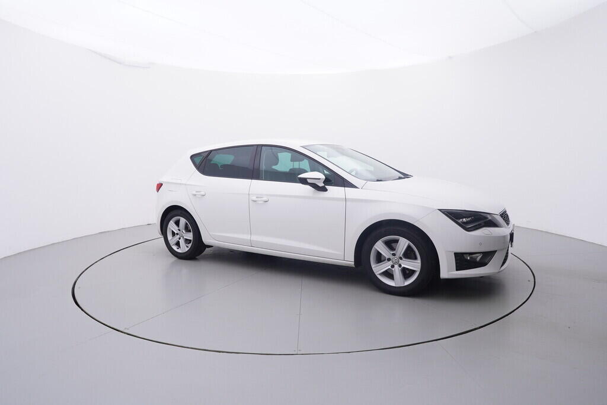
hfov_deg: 77.3
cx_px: 304
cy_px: 202
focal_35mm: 22
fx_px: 380
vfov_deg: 56.2
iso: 200
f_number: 5
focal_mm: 15
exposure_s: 1/80
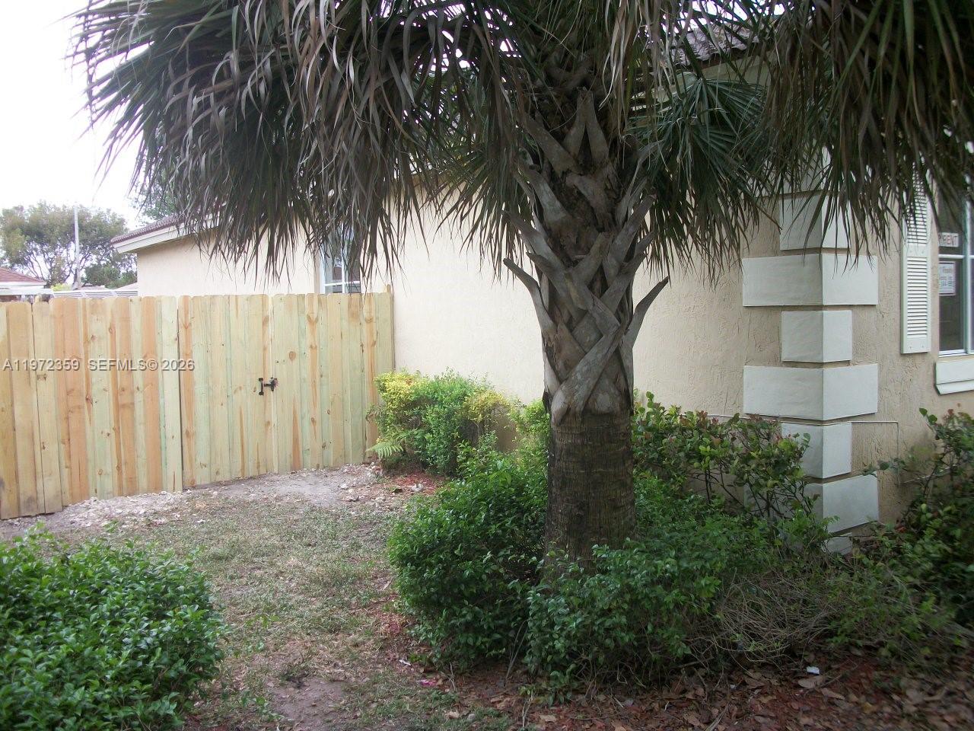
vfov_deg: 44.2
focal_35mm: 32
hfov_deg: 56.8
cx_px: 487
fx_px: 900
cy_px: 366
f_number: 2.9
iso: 80
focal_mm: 5.7
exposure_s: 1/250
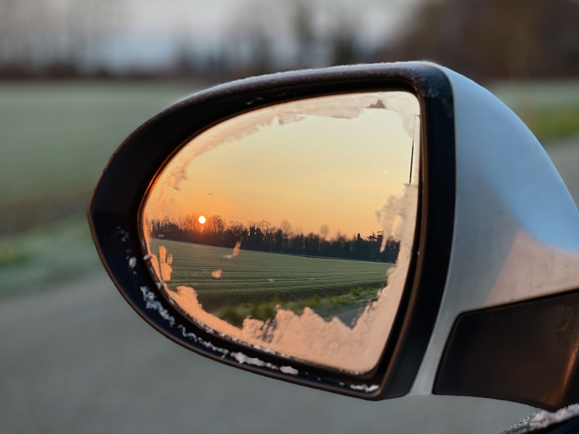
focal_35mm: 52
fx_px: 870
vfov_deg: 28.0
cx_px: 290
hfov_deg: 36.8
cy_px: 217
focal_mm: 6
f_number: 2
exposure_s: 1/361
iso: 25
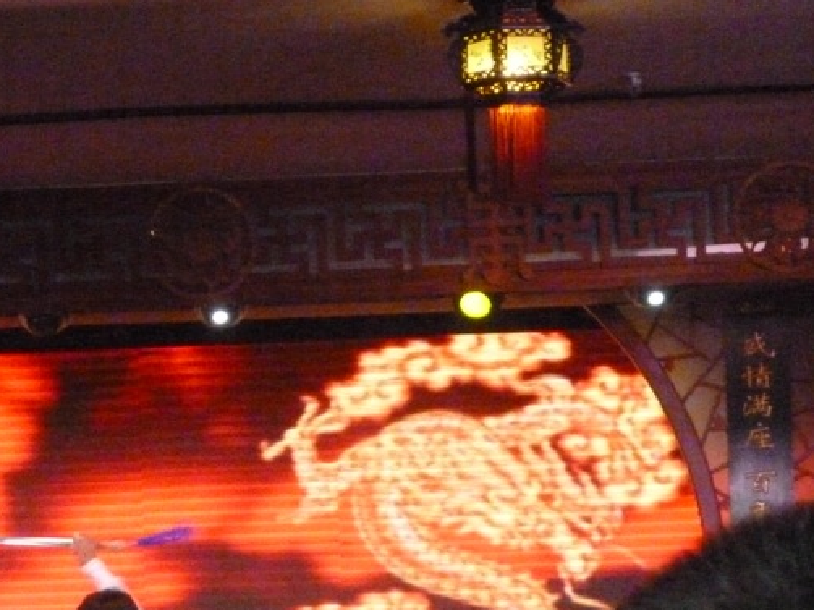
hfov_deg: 11.1
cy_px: 570
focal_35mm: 177
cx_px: 163
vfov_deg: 8.4
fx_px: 4161
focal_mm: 15.5
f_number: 5.8
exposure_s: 1/60
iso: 1600
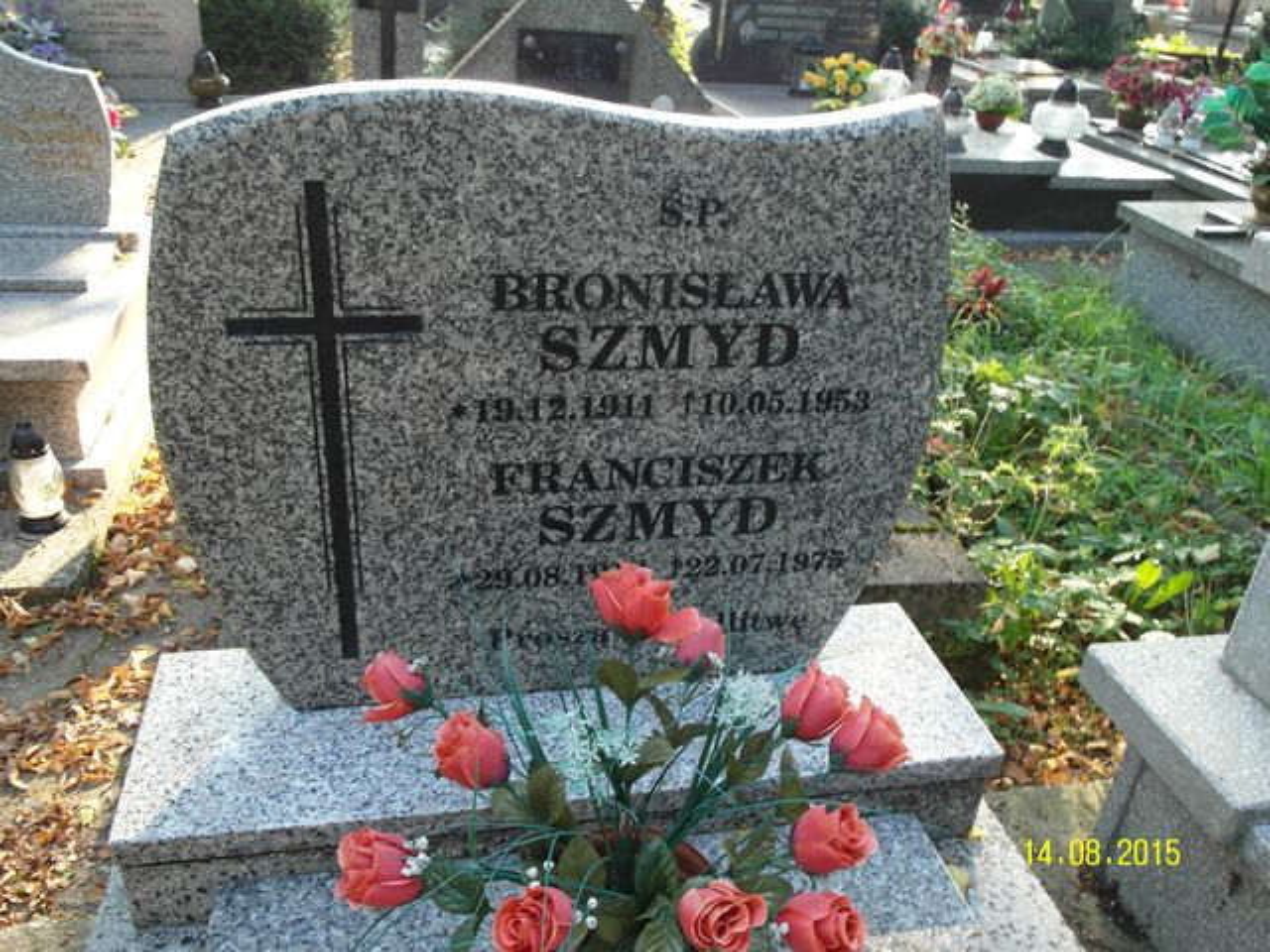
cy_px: 476
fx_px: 1101
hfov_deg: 60.0
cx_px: 635
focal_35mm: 30
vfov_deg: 46.8
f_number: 3.6
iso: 100
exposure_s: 1/60
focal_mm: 6.5
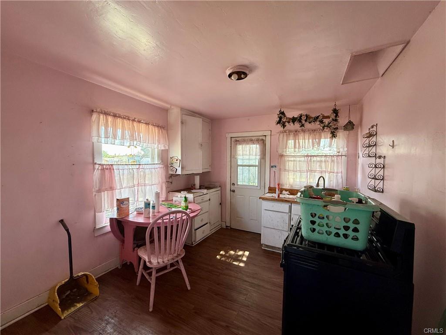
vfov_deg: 85.7
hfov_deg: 102.1
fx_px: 180
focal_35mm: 14
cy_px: 168
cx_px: 223
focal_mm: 2.22
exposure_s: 1/99
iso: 125
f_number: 2.2
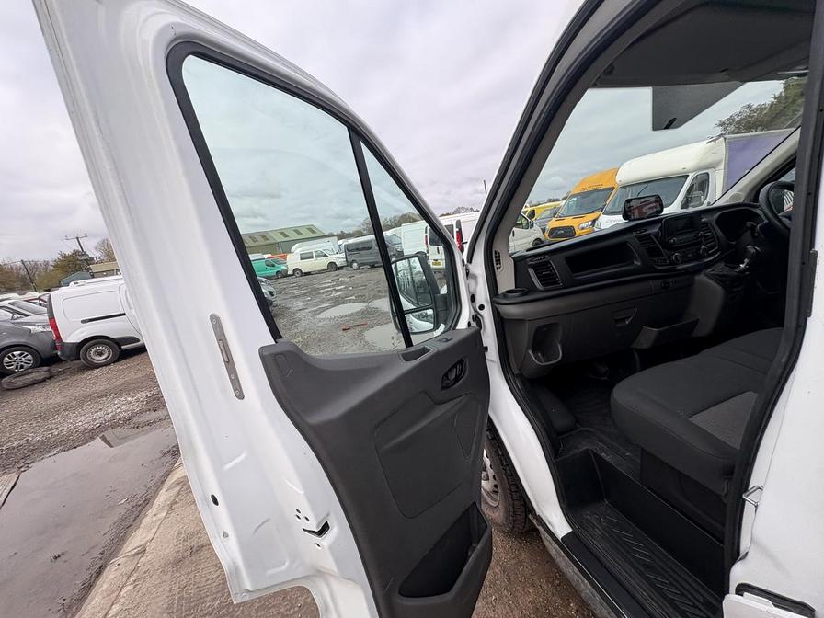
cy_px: 309
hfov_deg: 102.1
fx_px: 333
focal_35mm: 14
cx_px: 412
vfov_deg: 85.7
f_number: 2.2
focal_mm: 2.22
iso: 40
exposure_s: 1/259
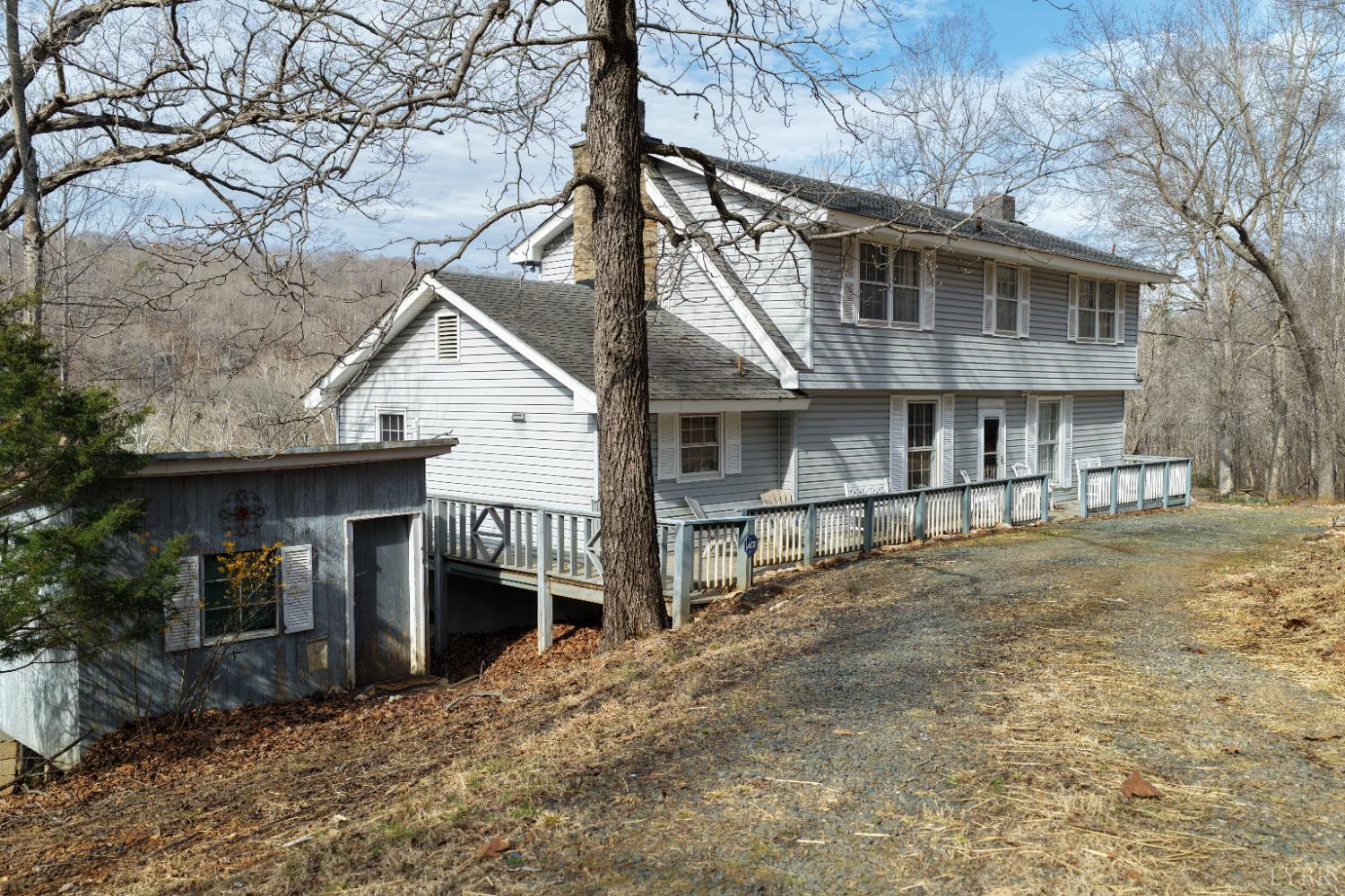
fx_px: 1046
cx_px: 672
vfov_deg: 46.4
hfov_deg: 65.5
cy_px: 448
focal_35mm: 28
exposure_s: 1/1250
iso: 200
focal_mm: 14.45
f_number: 2.8
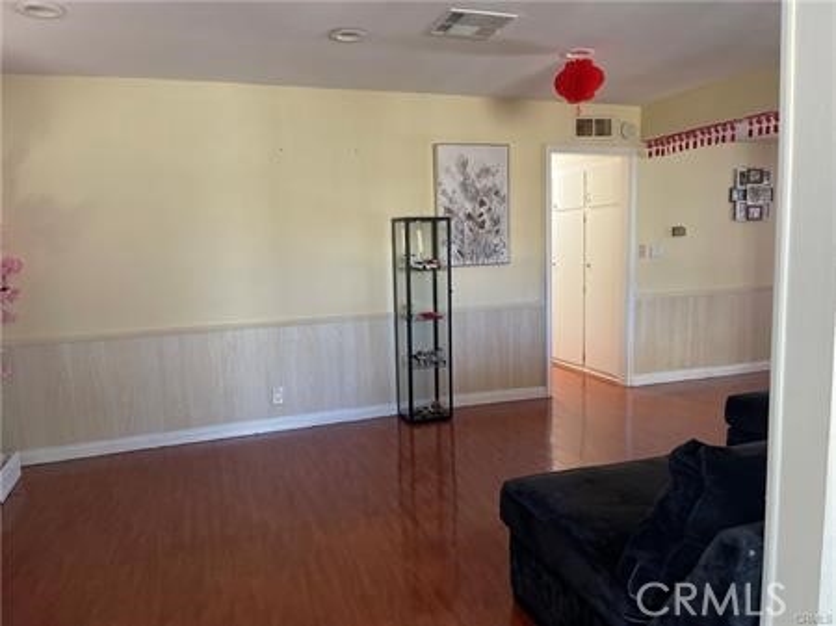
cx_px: 418
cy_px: 313
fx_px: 628
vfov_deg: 53.0
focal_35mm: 26
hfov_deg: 67.3
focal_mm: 5.1
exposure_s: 1/60
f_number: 1.6
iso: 250
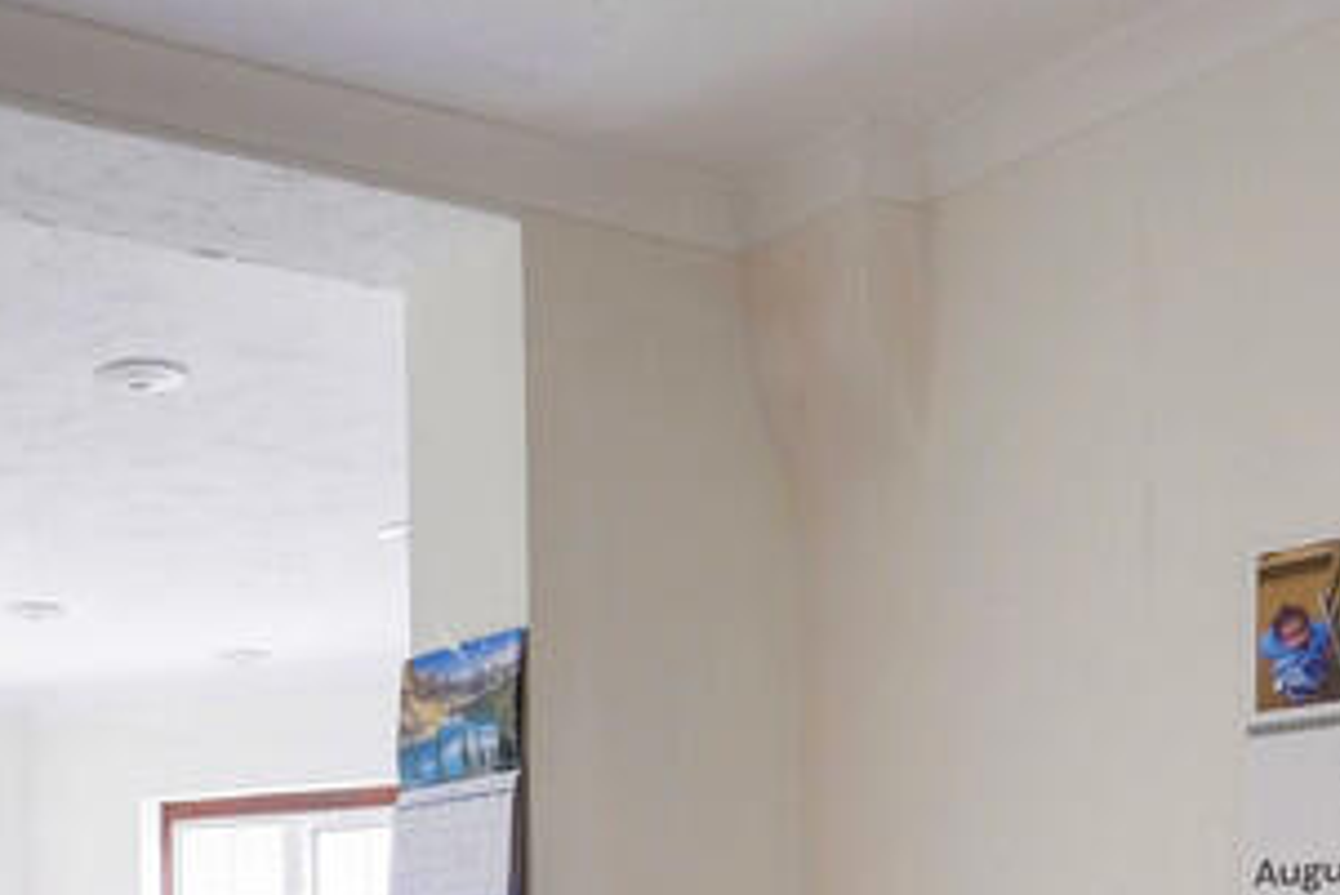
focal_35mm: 51
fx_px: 1899
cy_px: 1075
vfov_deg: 24.1
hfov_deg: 35.4
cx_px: 22
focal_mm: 10
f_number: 9
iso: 400
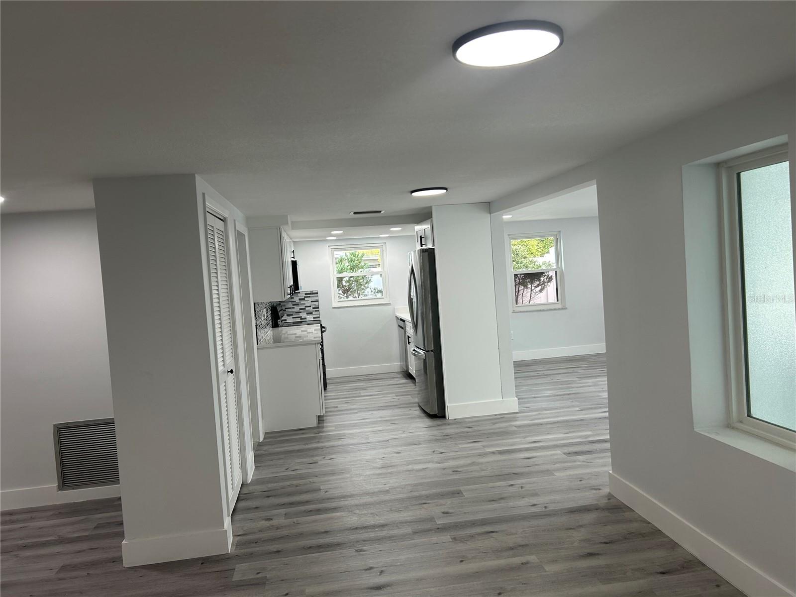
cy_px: 298
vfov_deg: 53.1
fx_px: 598
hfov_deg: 67.3
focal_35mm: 26
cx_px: 398
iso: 64
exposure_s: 1/120
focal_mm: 5.7
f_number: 1.5
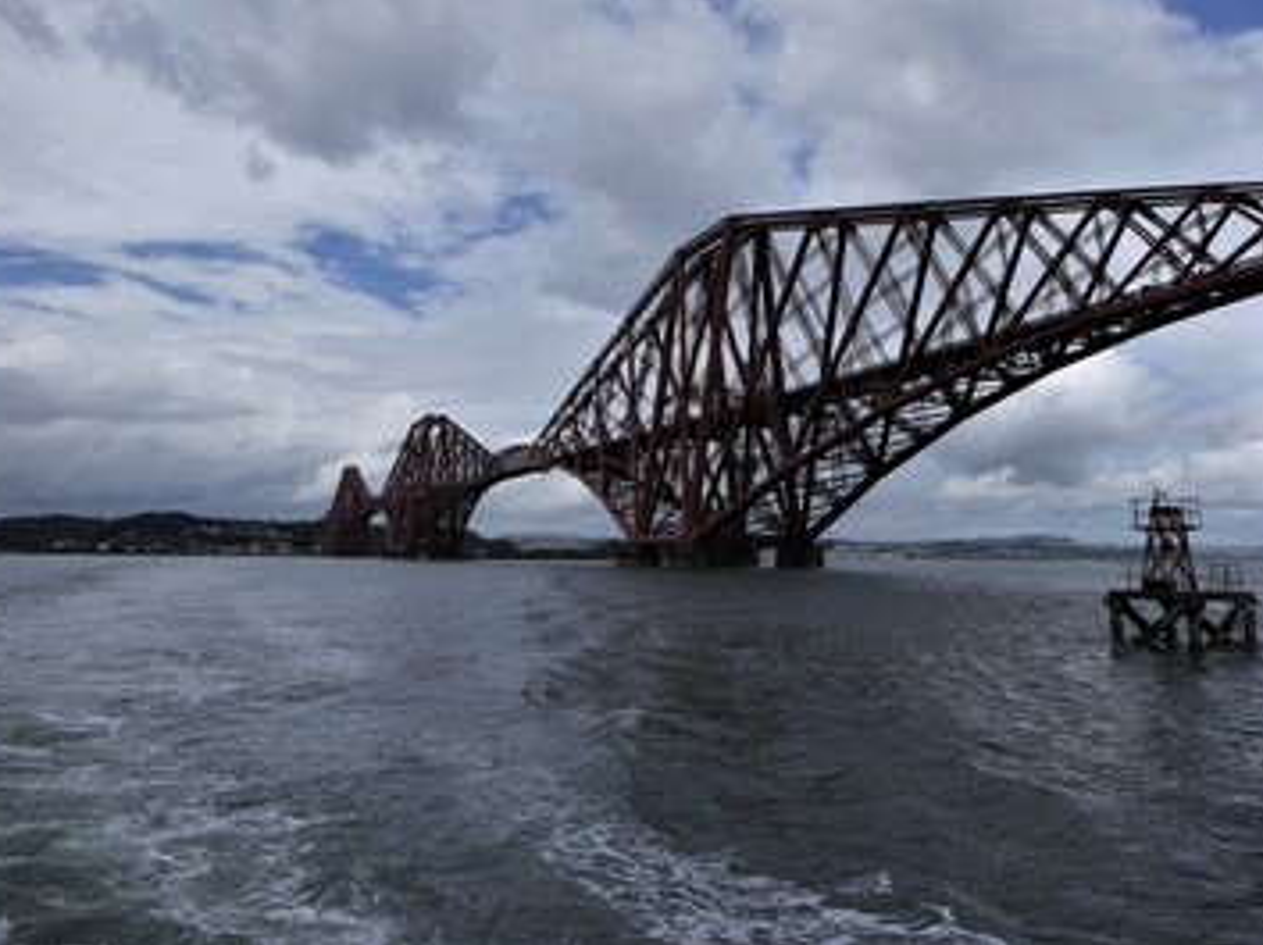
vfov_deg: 46.6
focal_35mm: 30
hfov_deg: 59.8
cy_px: 401
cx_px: 714
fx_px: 1094
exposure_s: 1/1000
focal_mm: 8.8
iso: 125
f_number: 5
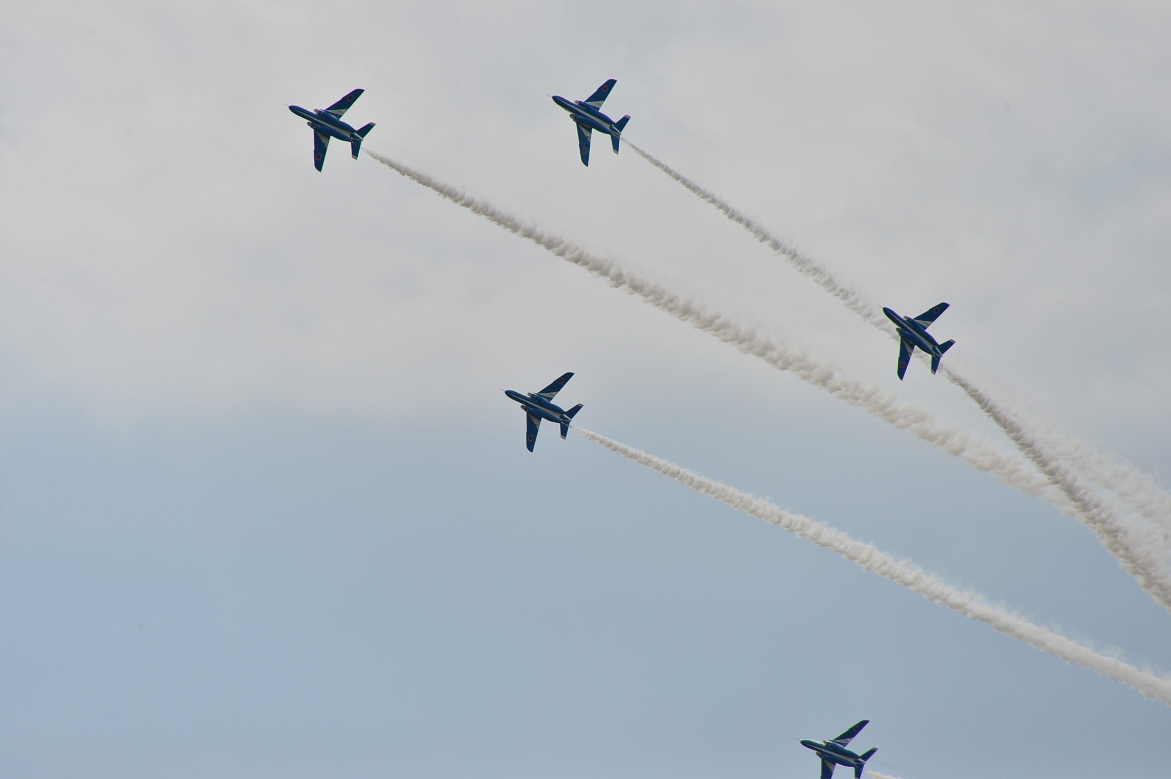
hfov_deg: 6.9
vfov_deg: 4.6
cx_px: 586
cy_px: 390
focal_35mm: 300
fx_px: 9753
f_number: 8
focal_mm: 300
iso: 400
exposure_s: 1/2000
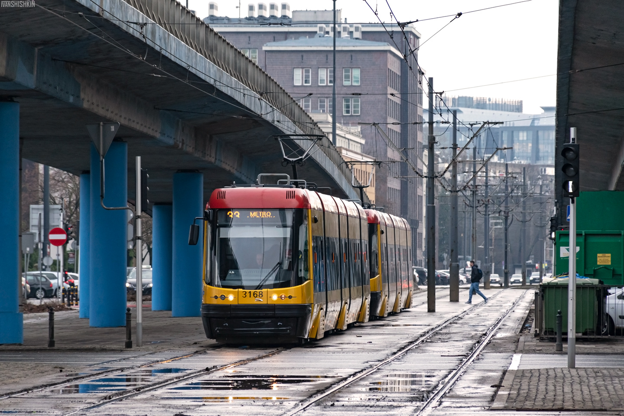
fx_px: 3640
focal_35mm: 210
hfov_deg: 9.8
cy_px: 208
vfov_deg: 6.5
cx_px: 312
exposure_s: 1/250
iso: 800
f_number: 5.6
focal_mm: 140
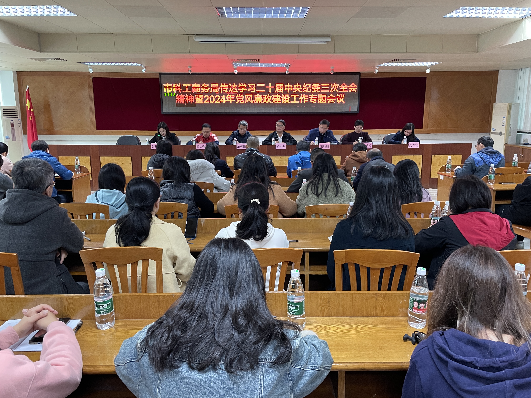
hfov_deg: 67.3
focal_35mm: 26
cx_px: 266
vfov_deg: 53.1
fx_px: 399
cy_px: 199
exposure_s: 1/50
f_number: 1.6
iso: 320
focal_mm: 4.2
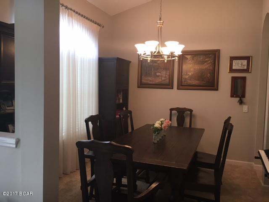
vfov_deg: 48.2
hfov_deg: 61.7
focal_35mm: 29
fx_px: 225
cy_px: 101
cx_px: 134
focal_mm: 4.15
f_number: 2.2
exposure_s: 1/30
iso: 50
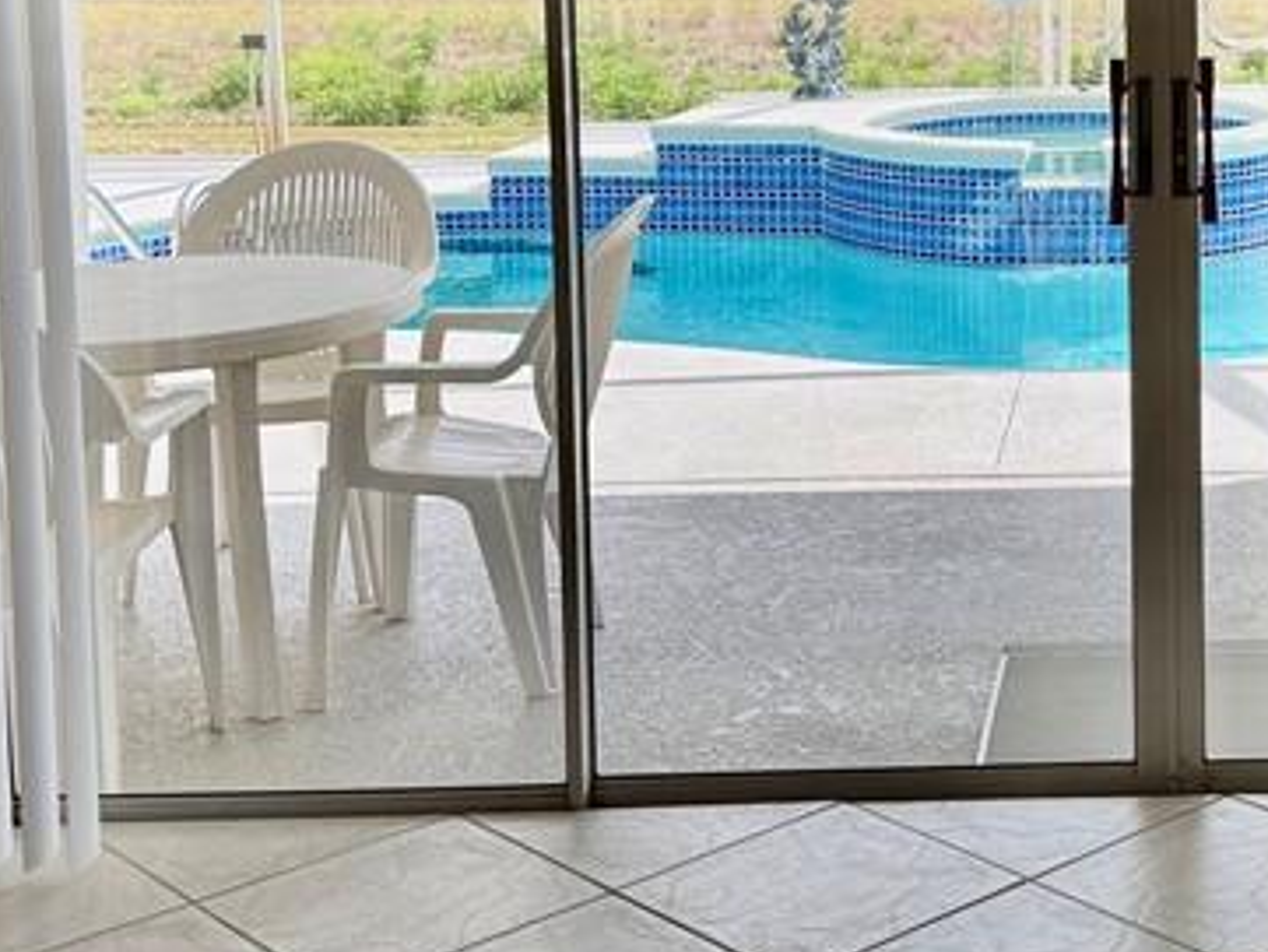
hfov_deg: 27.3
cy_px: 42
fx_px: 2492
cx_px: 1194
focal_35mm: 68
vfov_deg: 21.0
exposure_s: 1/1385
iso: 80
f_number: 1.78
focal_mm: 6.76
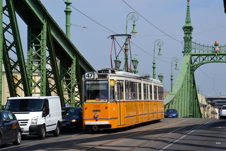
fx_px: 753
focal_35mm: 120
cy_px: 76
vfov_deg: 11.4
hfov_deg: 17.1
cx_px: 113
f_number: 11
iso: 280
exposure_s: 1/500
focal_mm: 80
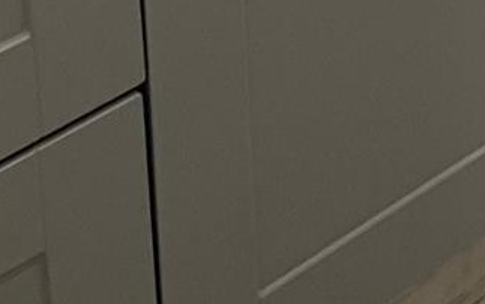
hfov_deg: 14.2
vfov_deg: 7.5
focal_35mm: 141
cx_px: 634
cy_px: -778
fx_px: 1864
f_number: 1.8
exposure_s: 1/60
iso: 50
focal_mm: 3.99
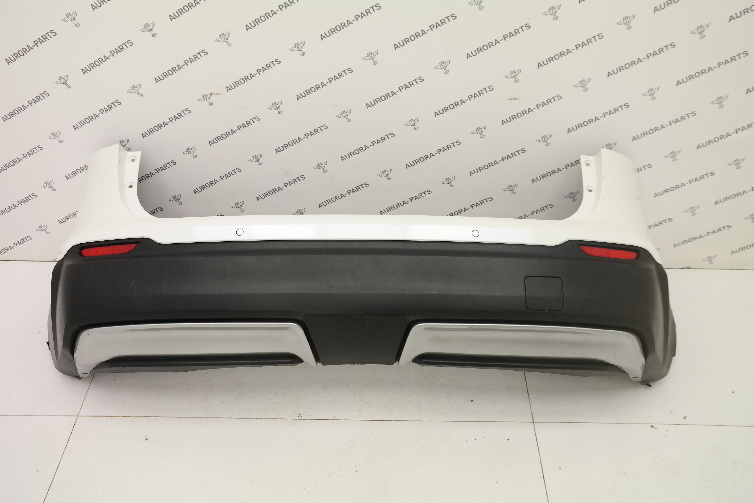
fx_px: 691
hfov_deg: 57.2
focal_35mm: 33
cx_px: 377
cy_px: 252
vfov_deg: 40.0
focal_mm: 22
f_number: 6.3
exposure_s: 1/250
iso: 1600
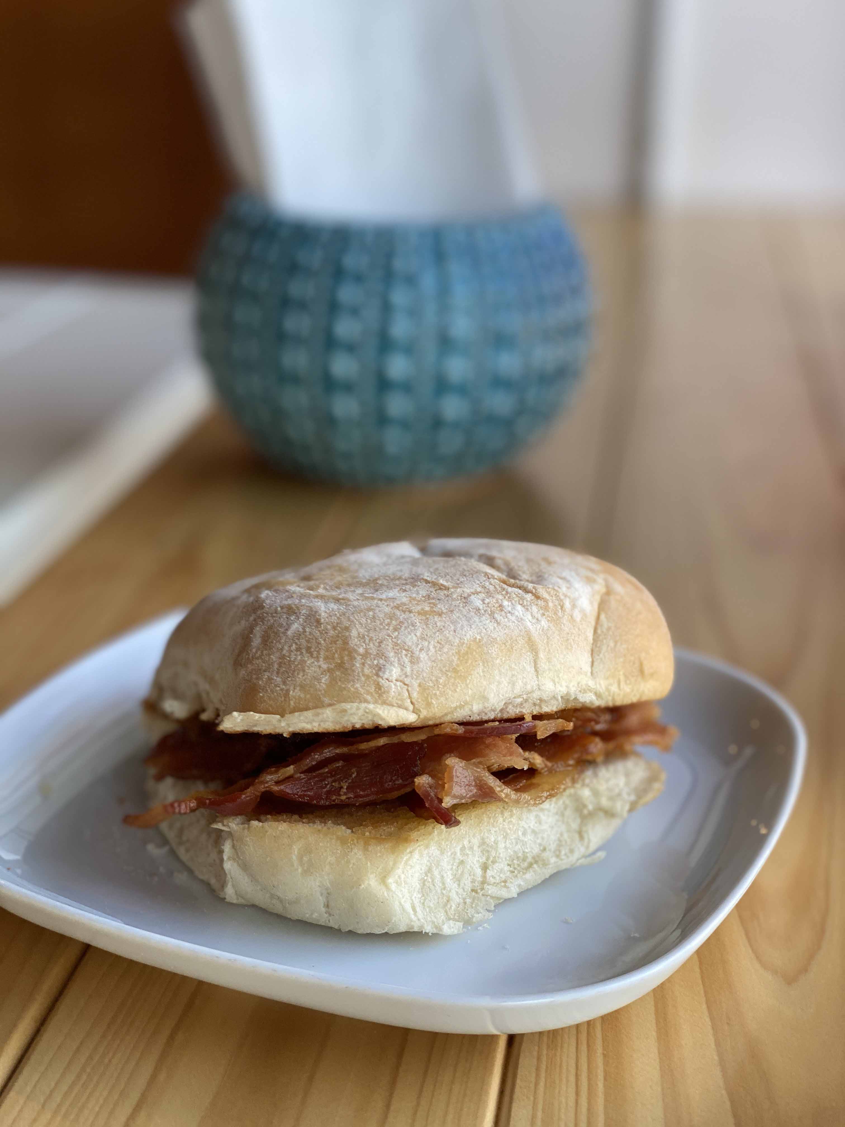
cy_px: 564
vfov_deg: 36.8
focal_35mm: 52
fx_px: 1692
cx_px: 422
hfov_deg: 28.0
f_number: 2
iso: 64
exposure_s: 1/120
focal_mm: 6
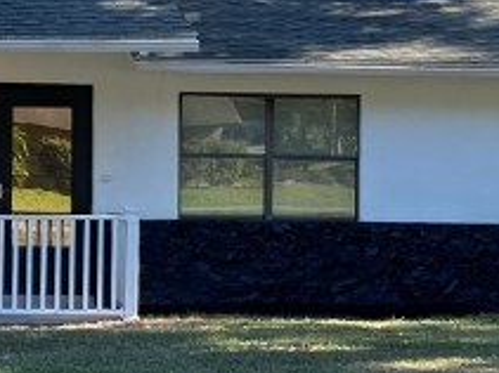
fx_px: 1815
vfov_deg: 11.8
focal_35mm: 126
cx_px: -21
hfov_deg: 15.3
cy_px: 184
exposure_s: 1/799
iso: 32
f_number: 1.8
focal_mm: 4.25
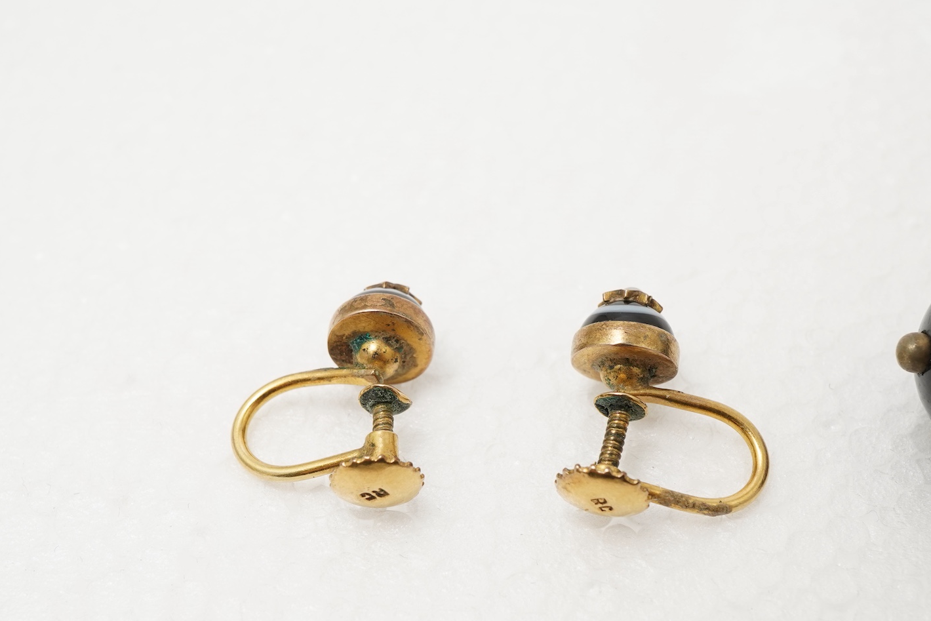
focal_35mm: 57
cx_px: 445
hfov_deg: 35.0
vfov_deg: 23.7
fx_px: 1474
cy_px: 377
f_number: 20
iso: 500
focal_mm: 30
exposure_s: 1/100
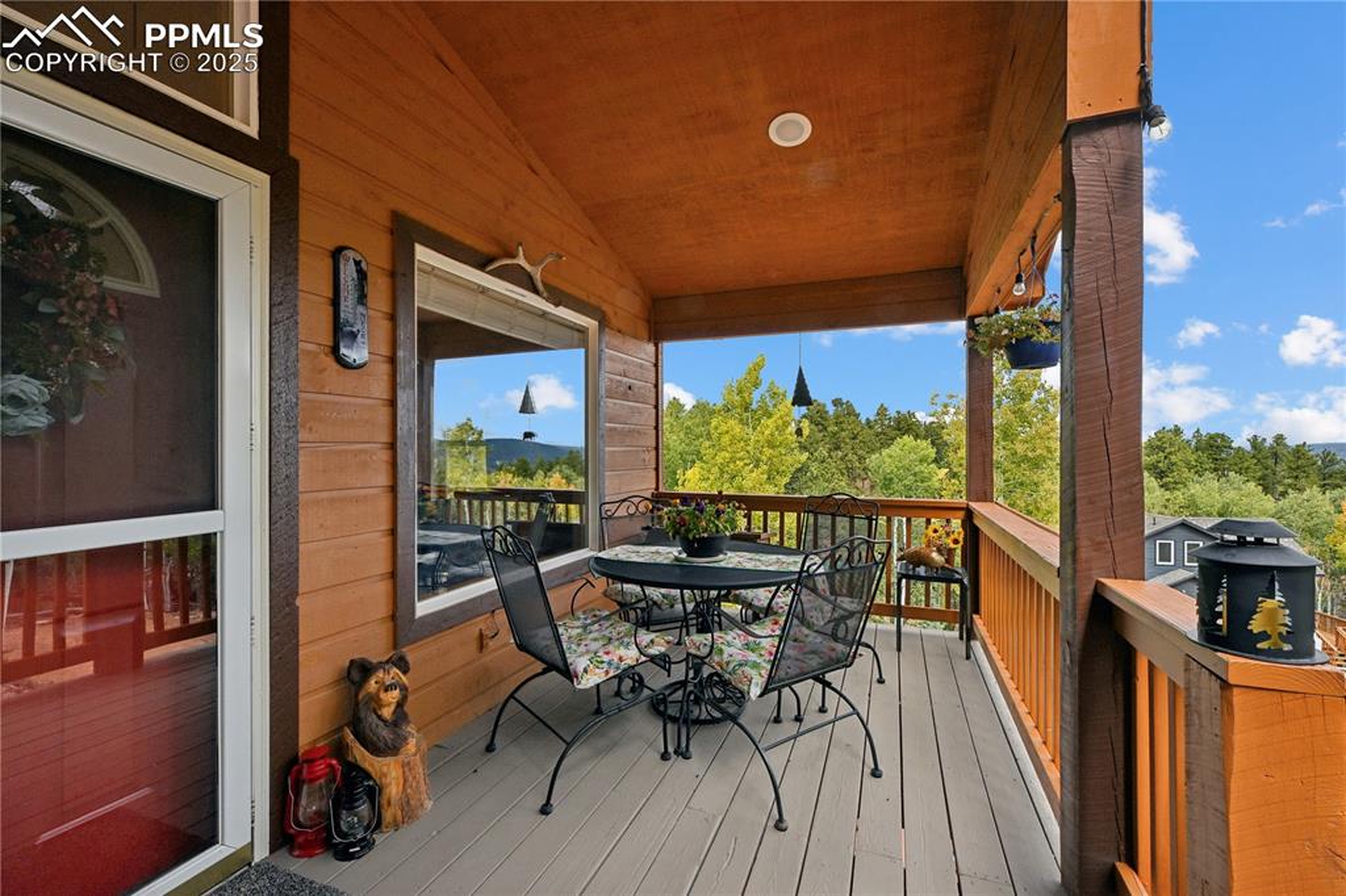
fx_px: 561
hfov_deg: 100.4
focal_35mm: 15
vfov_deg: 77.3
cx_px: 673
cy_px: 448
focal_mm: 15
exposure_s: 1/160
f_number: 11
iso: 800
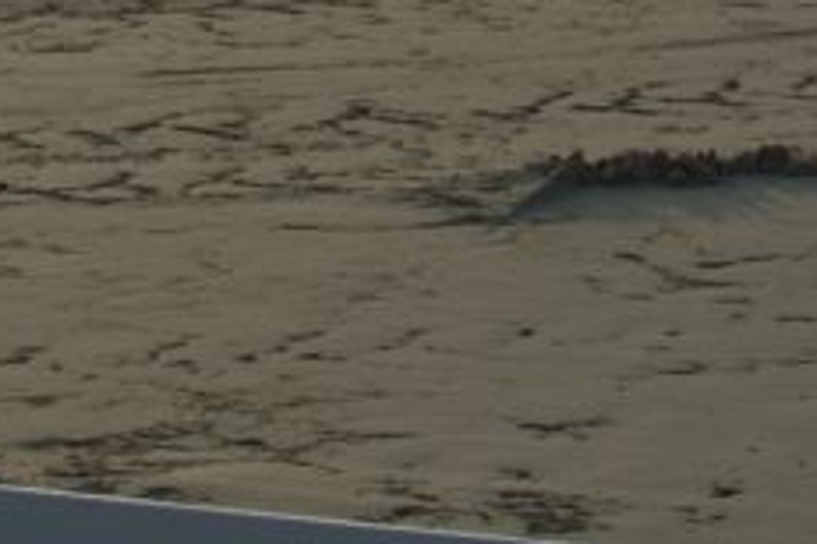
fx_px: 4834
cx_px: 803
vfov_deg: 6.3
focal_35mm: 213
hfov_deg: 9.6
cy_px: -503
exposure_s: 1/160
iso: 100
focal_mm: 28
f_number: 11
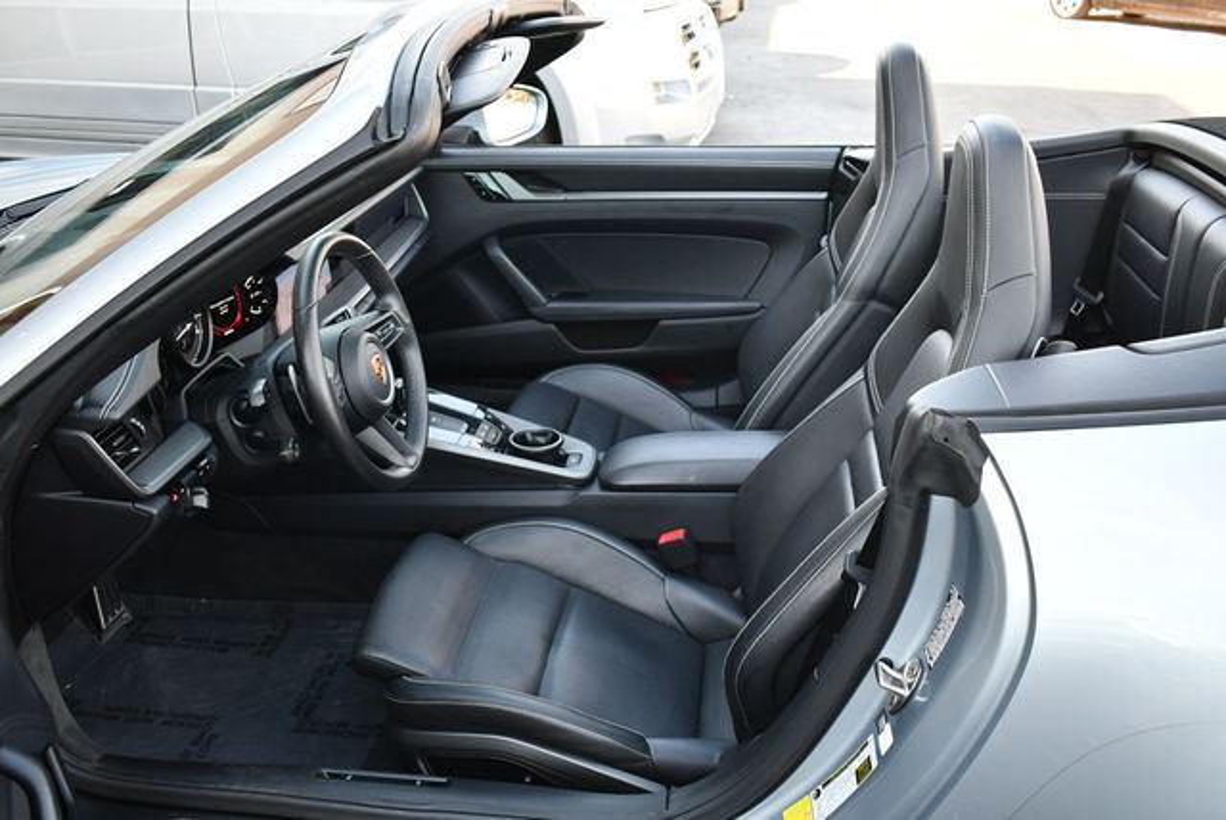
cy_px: 410
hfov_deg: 53.1
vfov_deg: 36.9
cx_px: 613
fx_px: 1227
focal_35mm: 36
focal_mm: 18
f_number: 3.5
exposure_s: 1/250
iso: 560
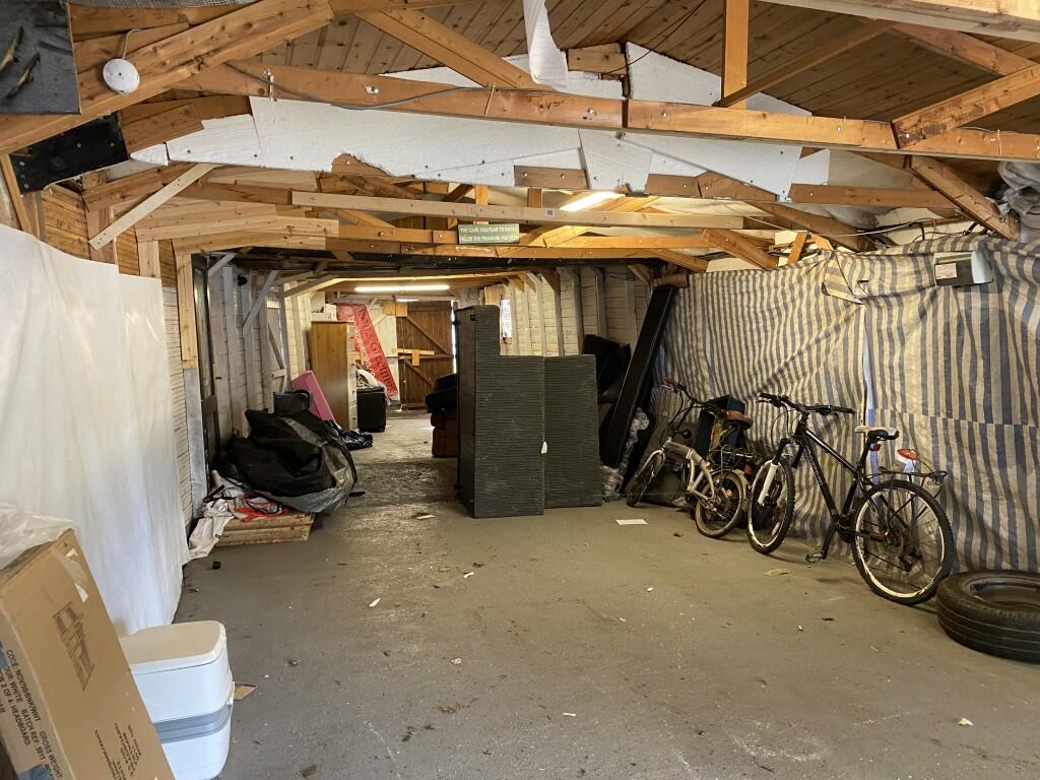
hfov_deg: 67.3
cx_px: 520
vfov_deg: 53.1
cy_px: 390
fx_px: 781
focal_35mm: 26
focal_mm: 4.25
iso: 250
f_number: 1.8
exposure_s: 1/50
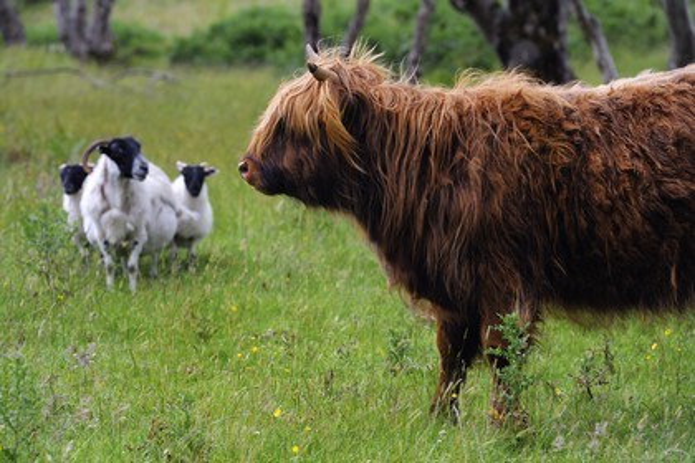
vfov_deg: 6.9
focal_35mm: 200
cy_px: 232
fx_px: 3861
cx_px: 348
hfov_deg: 10.3
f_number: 6.3
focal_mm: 200
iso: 400
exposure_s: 1/200
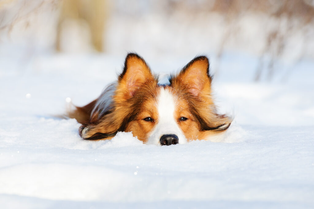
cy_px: 104
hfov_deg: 6.9
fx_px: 2613
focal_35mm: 300
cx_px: 157
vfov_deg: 4.6
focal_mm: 200
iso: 500
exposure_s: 1/2500
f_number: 4.5
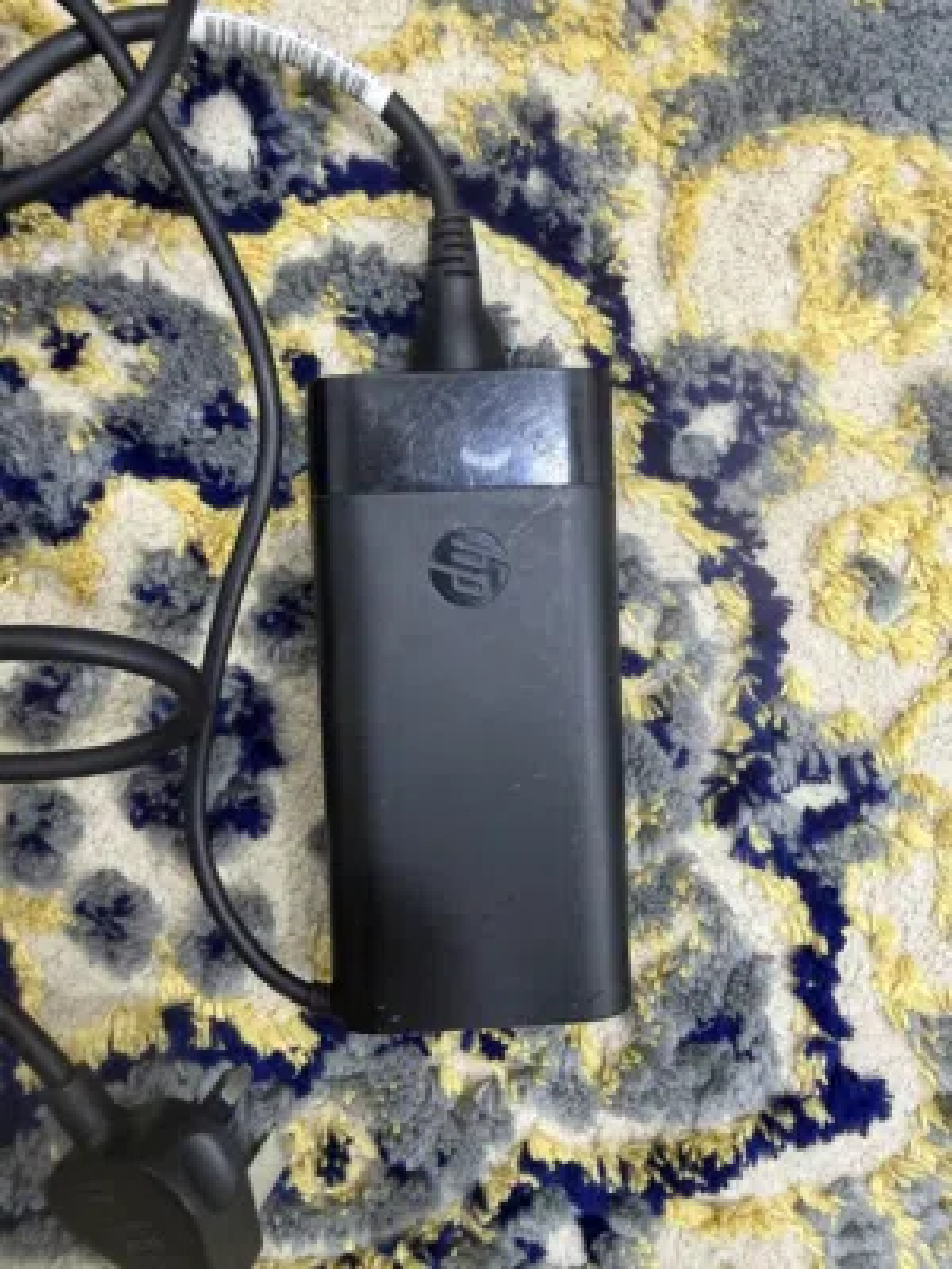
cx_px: 476
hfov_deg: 56.8
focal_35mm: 24
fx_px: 880
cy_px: 634
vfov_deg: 71.6
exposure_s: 1/50
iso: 400
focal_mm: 2.22
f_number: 2.2
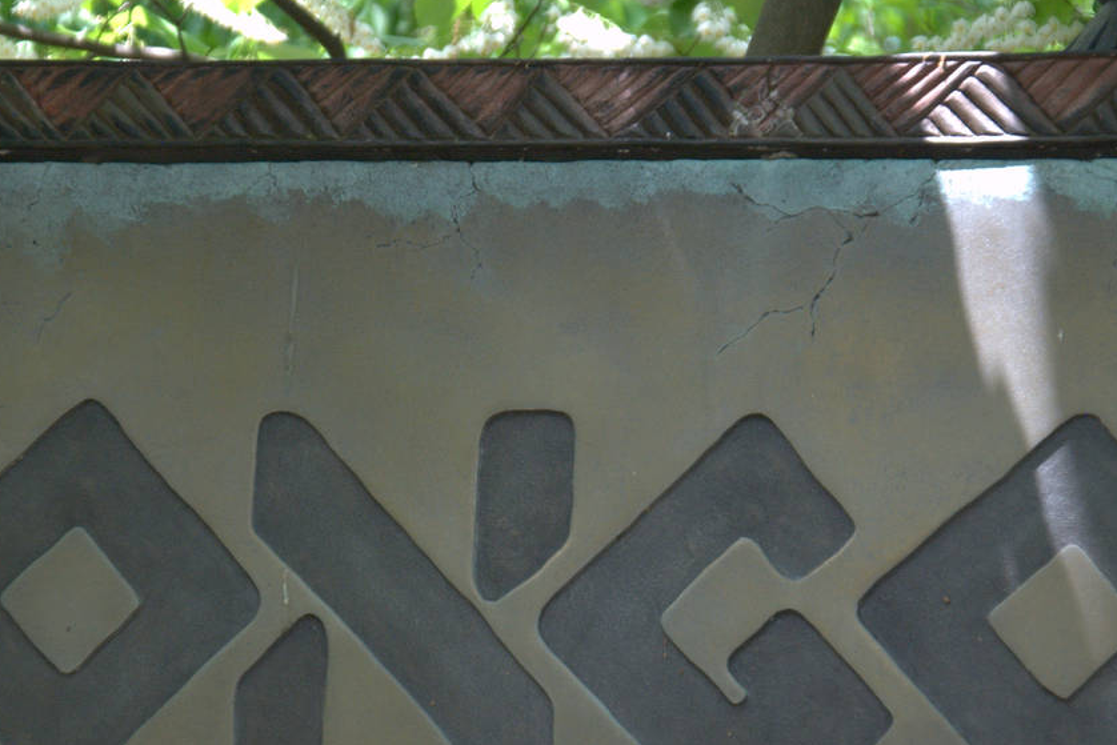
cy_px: 621
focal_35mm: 281
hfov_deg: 7.3
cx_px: 385
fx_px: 8720
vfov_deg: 4.9
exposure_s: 1/160
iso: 800
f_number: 5.6
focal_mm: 98
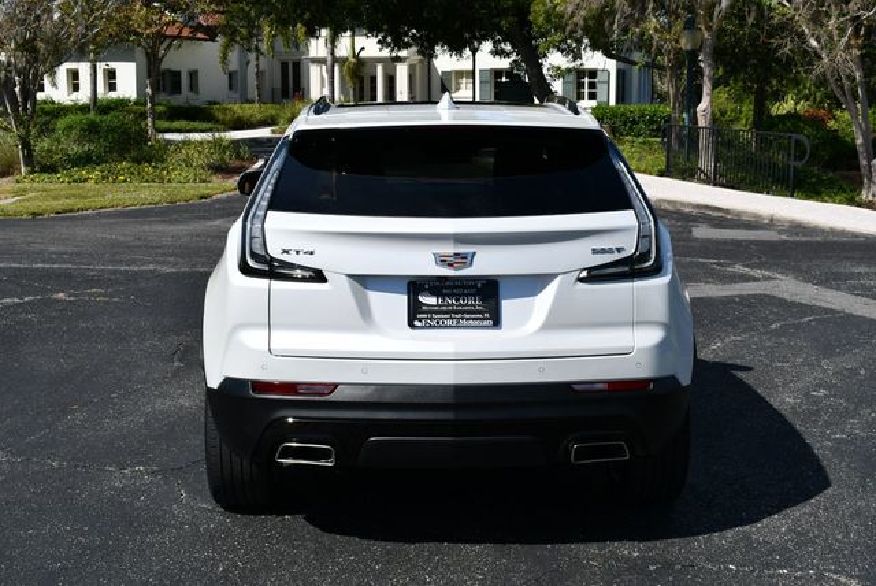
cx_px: 438
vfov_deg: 25.1
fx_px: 1315
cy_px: 293
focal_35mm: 54
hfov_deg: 36.8
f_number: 9
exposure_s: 1/400
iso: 100
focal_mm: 27
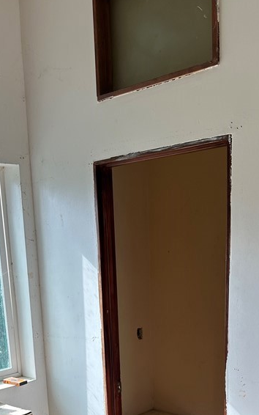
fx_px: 519
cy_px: 366
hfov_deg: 28.0
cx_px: 114
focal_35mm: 46
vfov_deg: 40.5
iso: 64
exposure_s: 1/138
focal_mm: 6.86
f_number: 1.78
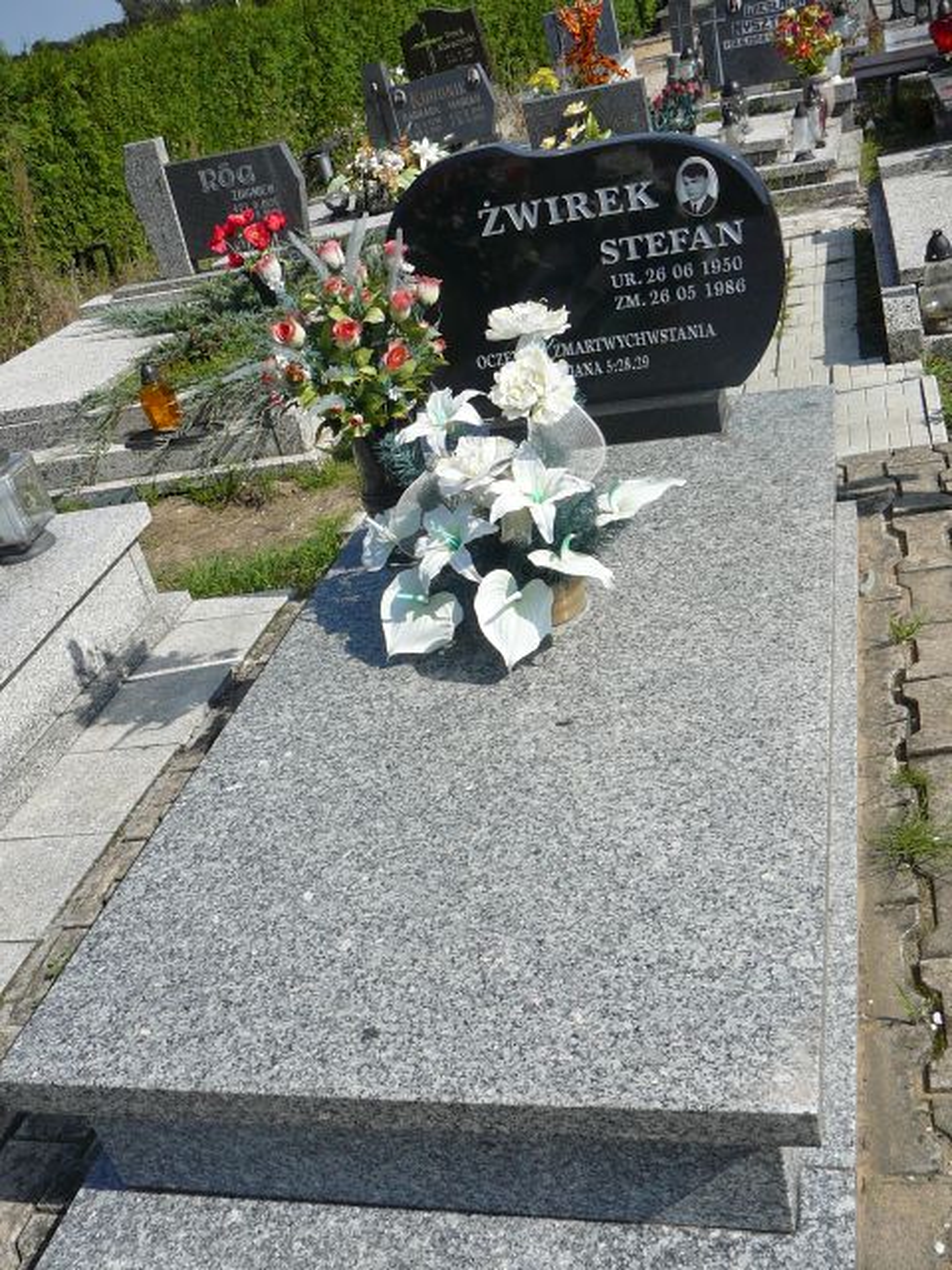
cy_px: 635
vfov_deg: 52.6
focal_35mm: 35
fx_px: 1283
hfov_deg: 40.7
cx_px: 476
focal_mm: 5.2
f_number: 5
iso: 80
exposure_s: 1/500
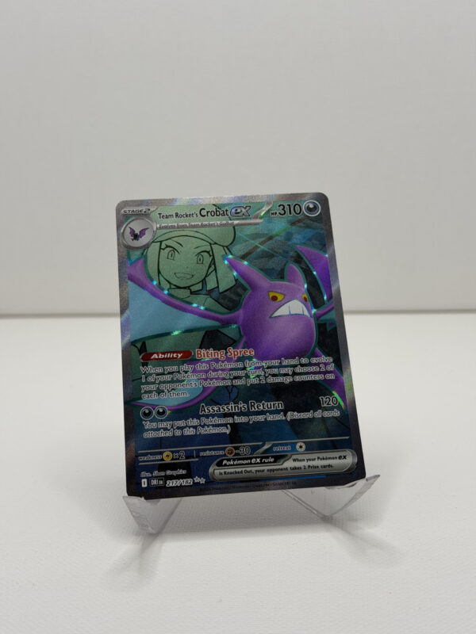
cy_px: 317
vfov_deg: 39.7
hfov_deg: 30.3
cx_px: 238
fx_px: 880
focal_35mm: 48
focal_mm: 6.76
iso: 64
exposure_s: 1/119
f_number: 1.78
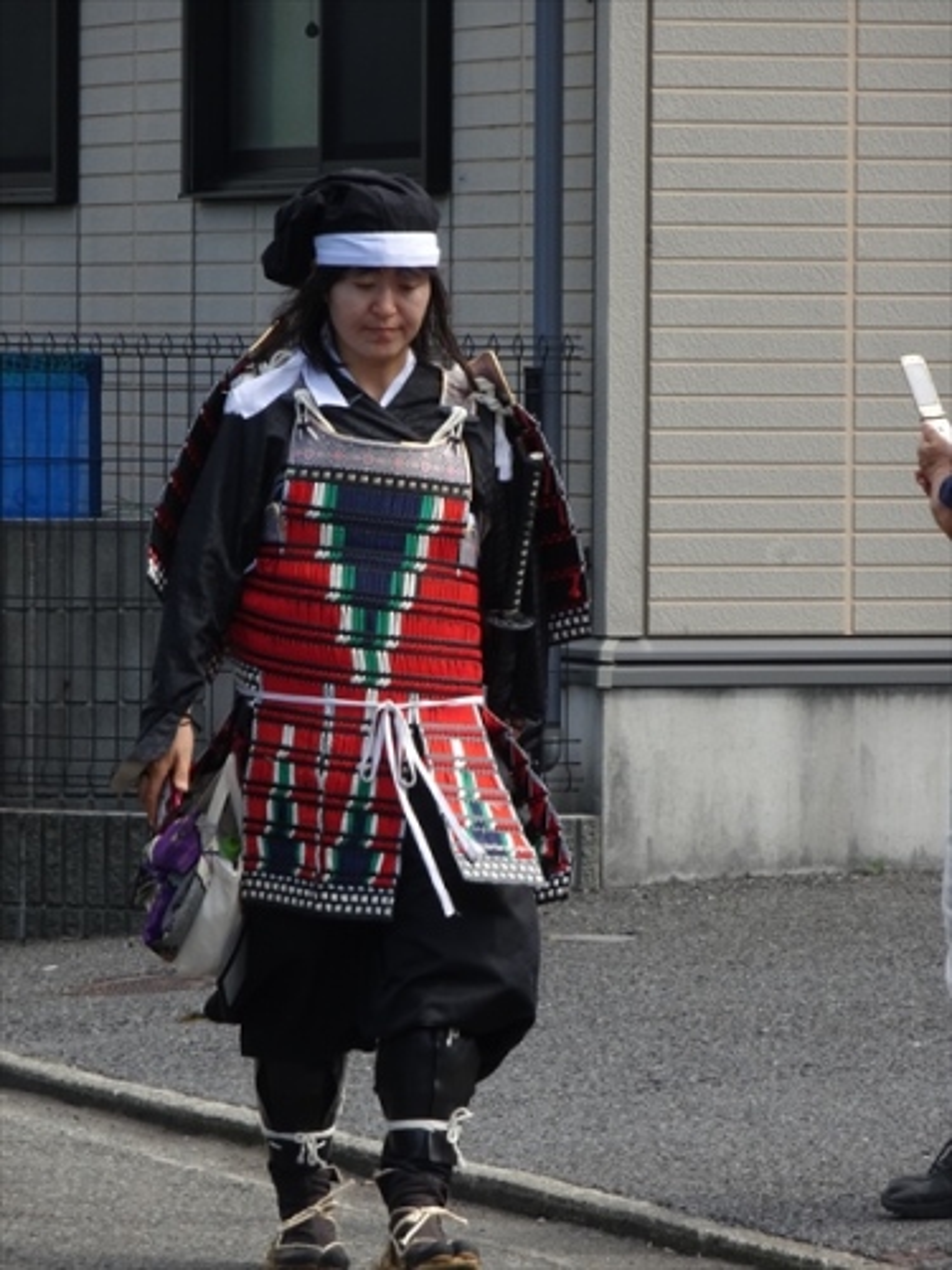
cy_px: 635
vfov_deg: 6.8
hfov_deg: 5.1
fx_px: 10634
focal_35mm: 290
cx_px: 476
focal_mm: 49.49
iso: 125
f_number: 6.3
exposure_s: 1/250
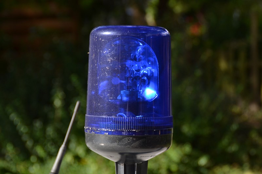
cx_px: 131
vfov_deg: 13.0
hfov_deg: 19.5
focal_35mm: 105
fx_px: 764
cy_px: 87
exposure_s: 1/500
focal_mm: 70
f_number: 5.6
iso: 220
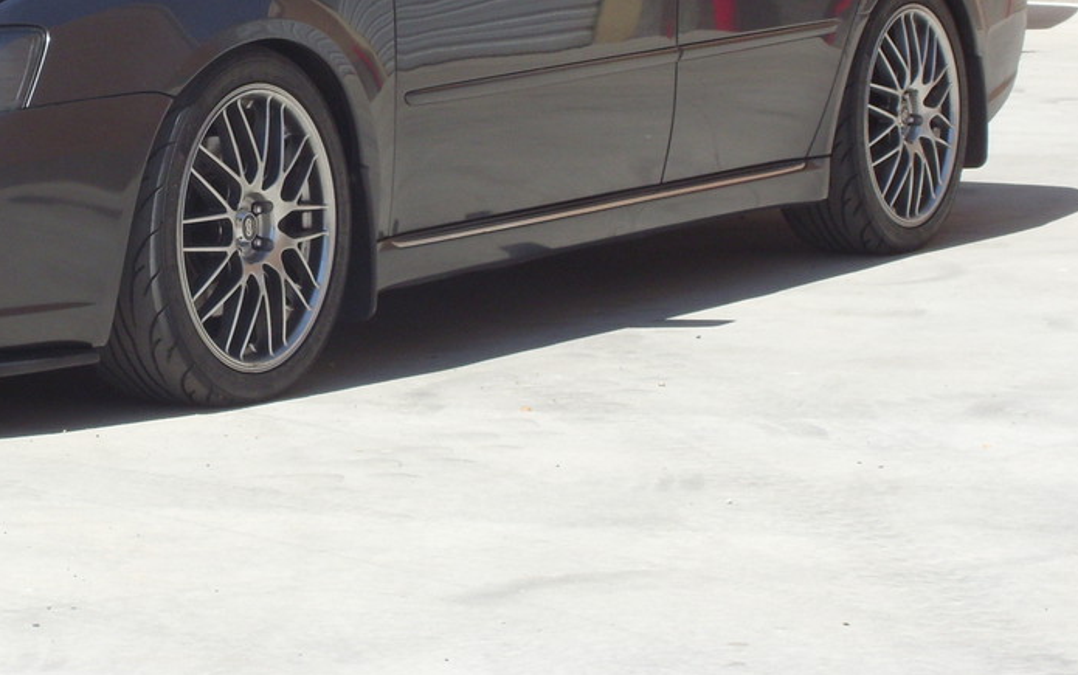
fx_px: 4938
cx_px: 133
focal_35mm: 168
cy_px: 3
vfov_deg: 7.8
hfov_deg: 12.4
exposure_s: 1/284
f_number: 5.8
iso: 50
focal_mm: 13.8
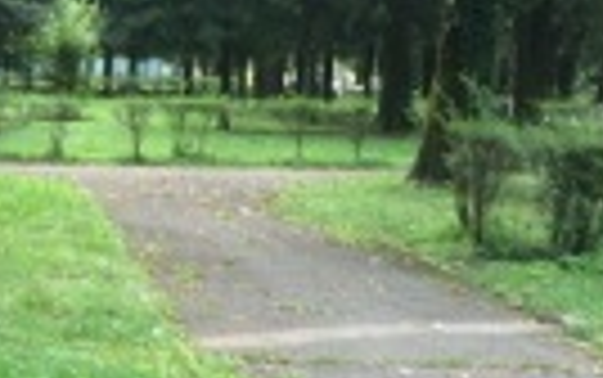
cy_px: 248
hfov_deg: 18.9
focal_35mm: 106
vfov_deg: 12.4
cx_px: -54
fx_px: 1743
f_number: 2.2
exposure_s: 1/60
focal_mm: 4.12
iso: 40
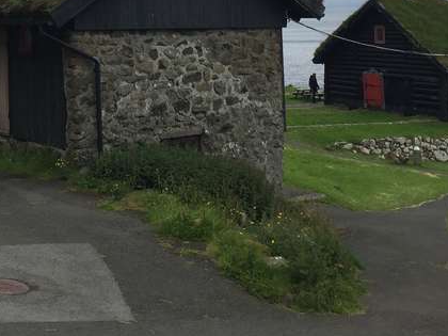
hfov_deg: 27.9
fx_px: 893
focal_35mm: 69
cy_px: -21
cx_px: 133
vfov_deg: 20.4
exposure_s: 1/1130
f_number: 2.2
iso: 32
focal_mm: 4.15
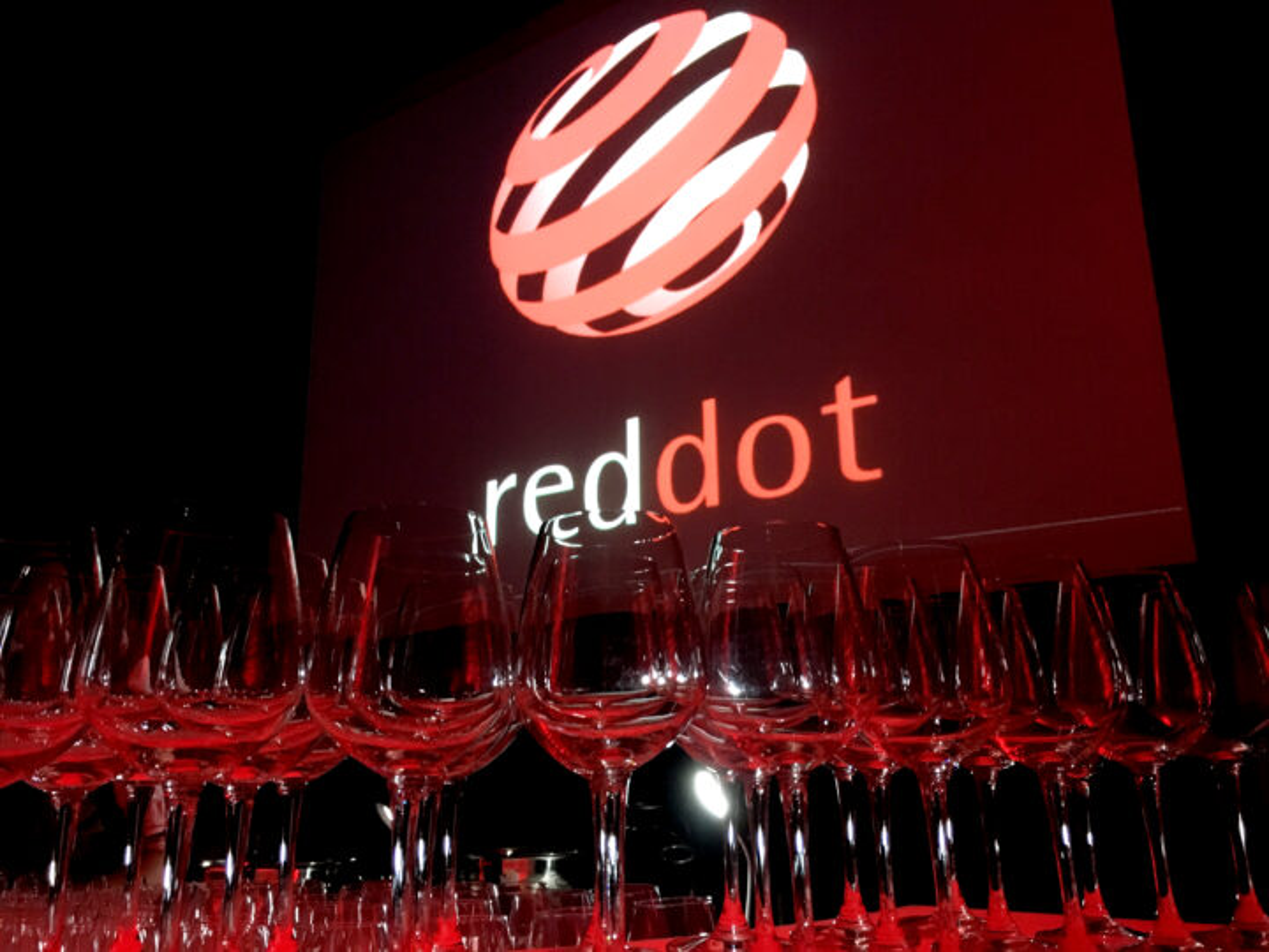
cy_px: 476
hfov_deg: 61.7
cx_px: 634
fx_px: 1063
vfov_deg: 48.2
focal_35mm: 29
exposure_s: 1/17
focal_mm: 4.15
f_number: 2.2
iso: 250
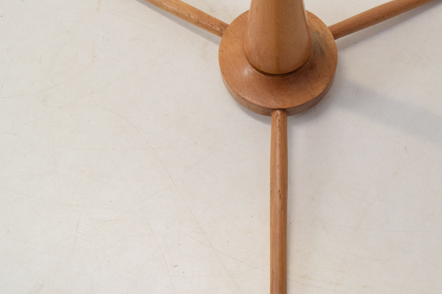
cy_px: 127
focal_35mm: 55
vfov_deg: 24.6
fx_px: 675
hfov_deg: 36.0
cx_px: 281
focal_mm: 28
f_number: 6.3
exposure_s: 1/160
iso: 1600
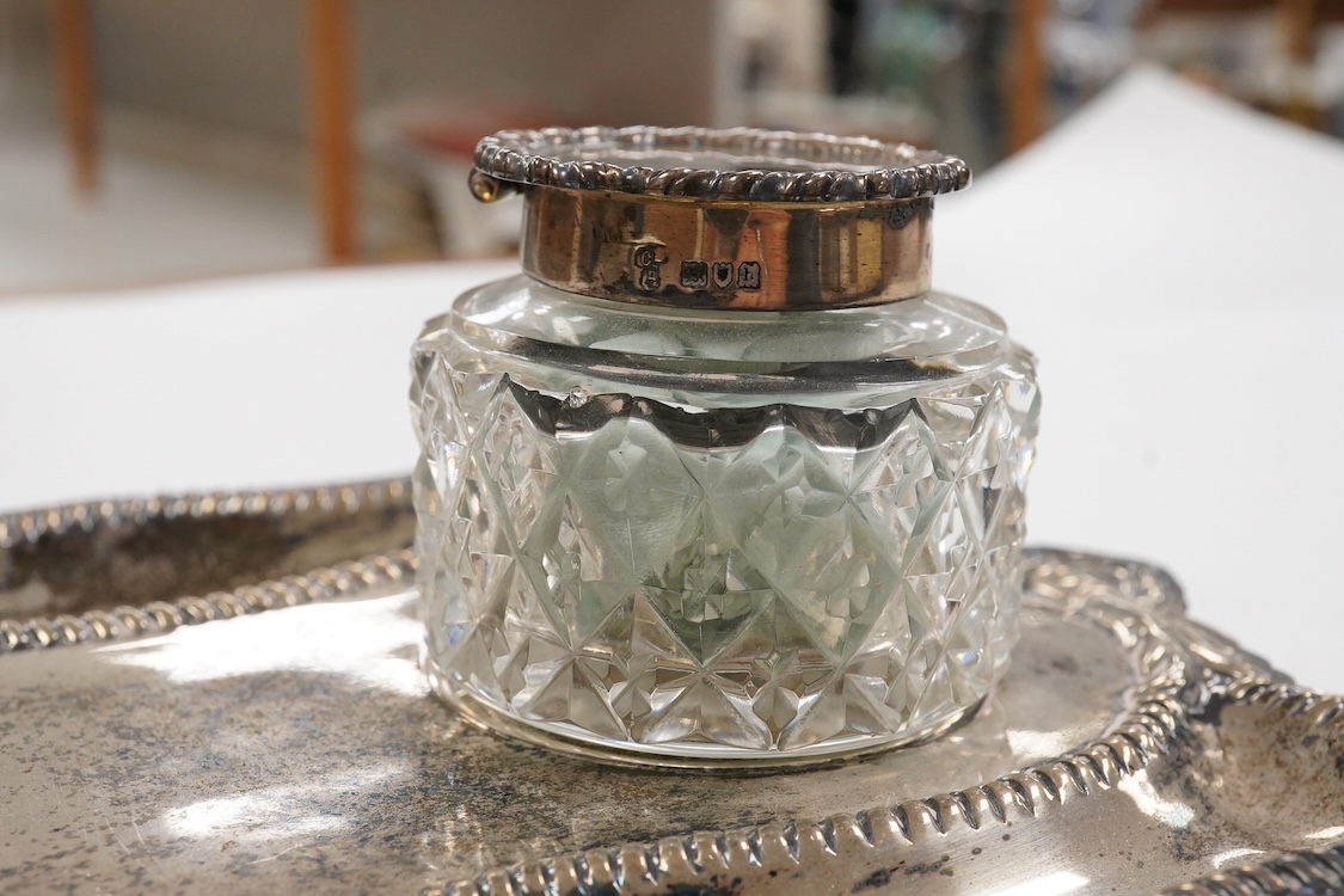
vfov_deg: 29.9
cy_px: 448
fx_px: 1680
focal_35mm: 45
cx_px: 672
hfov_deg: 43.6
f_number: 16
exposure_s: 1/100
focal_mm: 30
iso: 2500
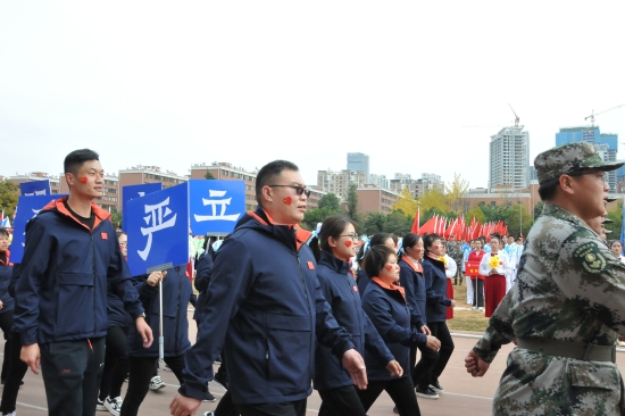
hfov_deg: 62.0
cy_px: 208
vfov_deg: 43.6
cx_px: 312
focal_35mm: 30
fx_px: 521
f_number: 11
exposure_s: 1/500
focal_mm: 20
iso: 1250
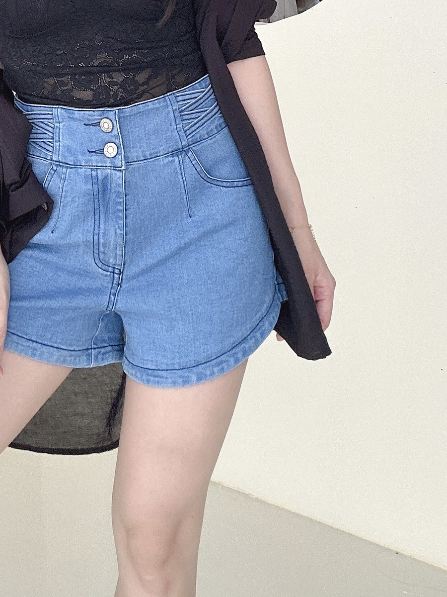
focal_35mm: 46
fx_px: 792
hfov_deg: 30.7
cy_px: 59
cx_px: 87
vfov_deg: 38.4
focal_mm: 2.69
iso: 80
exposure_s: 1/88
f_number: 1.9
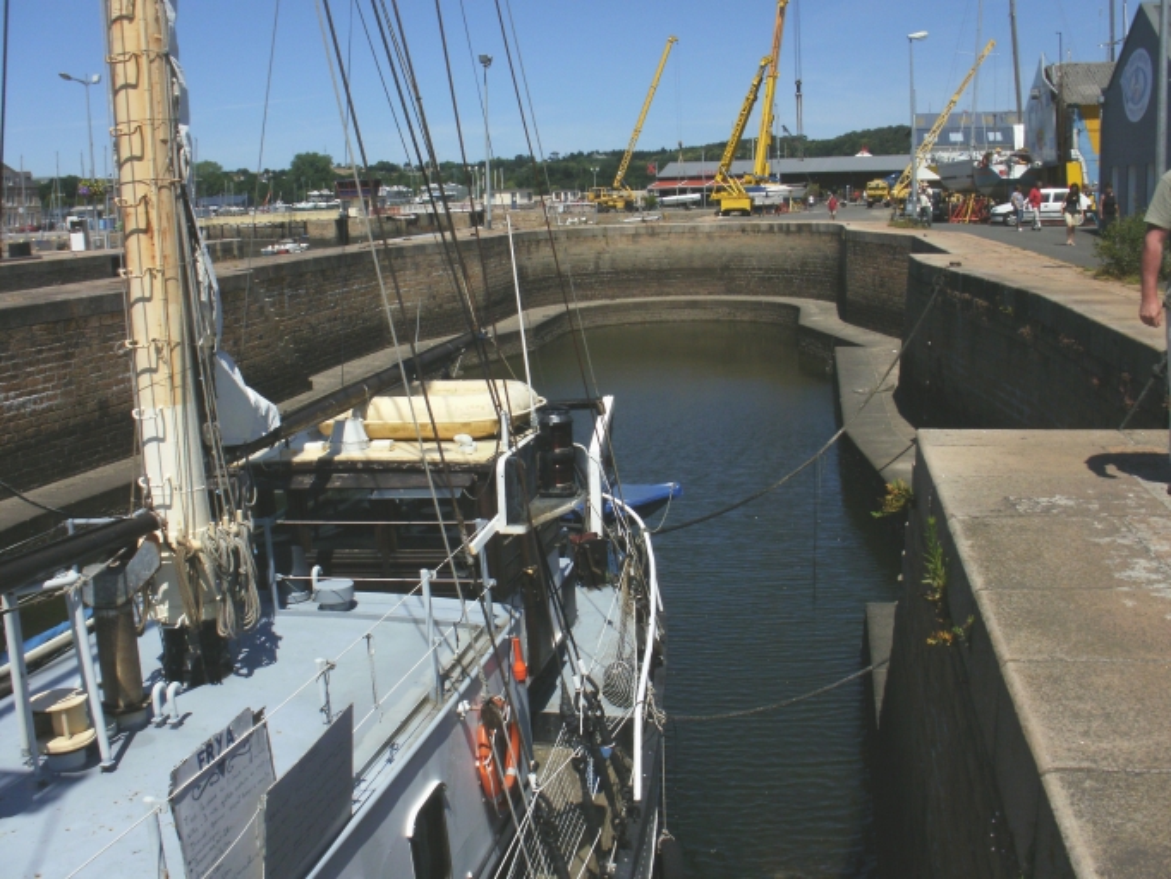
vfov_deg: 39.7
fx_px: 1218
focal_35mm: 36
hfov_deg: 51.3
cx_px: 586
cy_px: 440
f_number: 5.6
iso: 100
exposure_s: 1/1250
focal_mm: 6.3
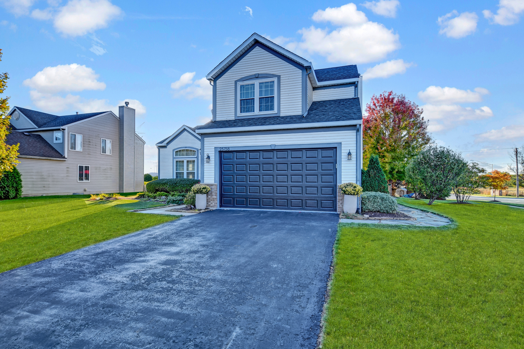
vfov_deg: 67.4
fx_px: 262
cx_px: 262
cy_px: 174
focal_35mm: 18
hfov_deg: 90.0
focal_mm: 12
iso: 200
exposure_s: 1/640
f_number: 3.8
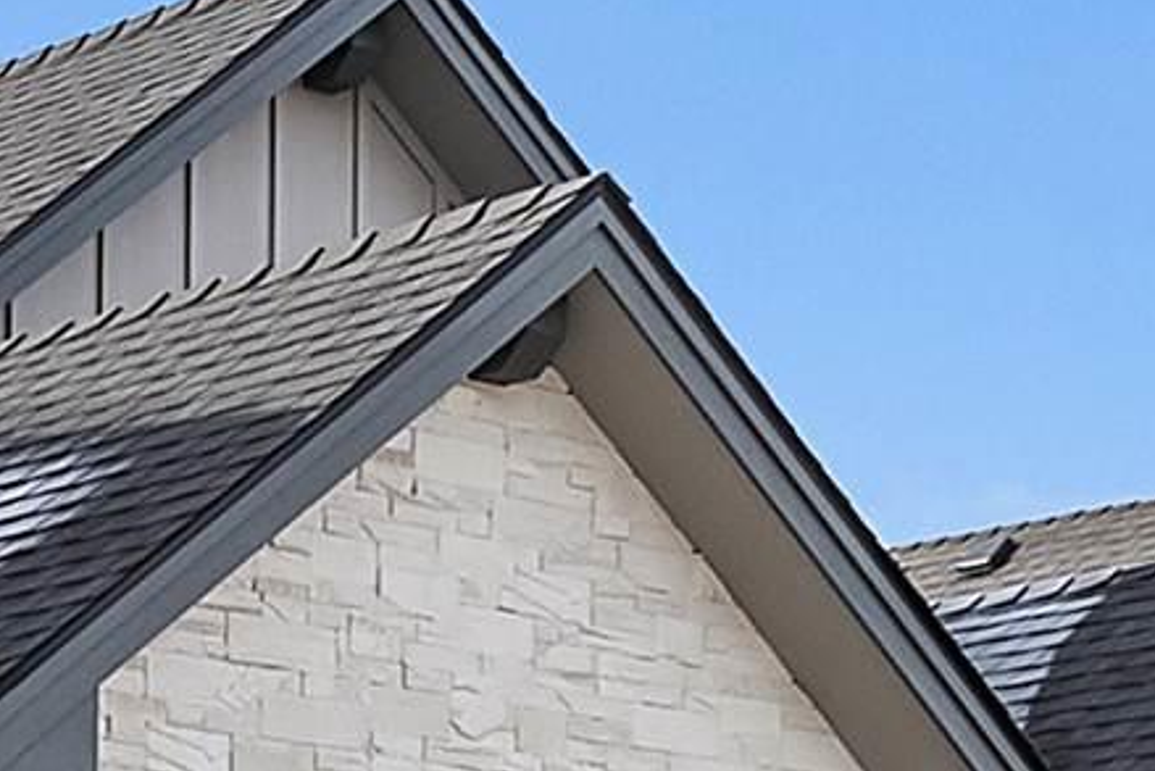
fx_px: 3370
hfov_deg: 16.0
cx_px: -1013
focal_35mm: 105
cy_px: 732
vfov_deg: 12.9
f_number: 11
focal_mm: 10
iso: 320
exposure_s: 1/50
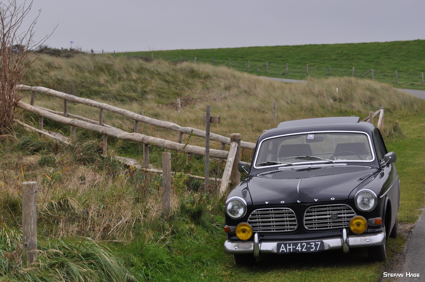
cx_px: 212
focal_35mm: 105
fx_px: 1238
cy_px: 141
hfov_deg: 19.5
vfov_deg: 13.0
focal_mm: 70
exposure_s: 1/125
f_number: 5.6
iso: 320
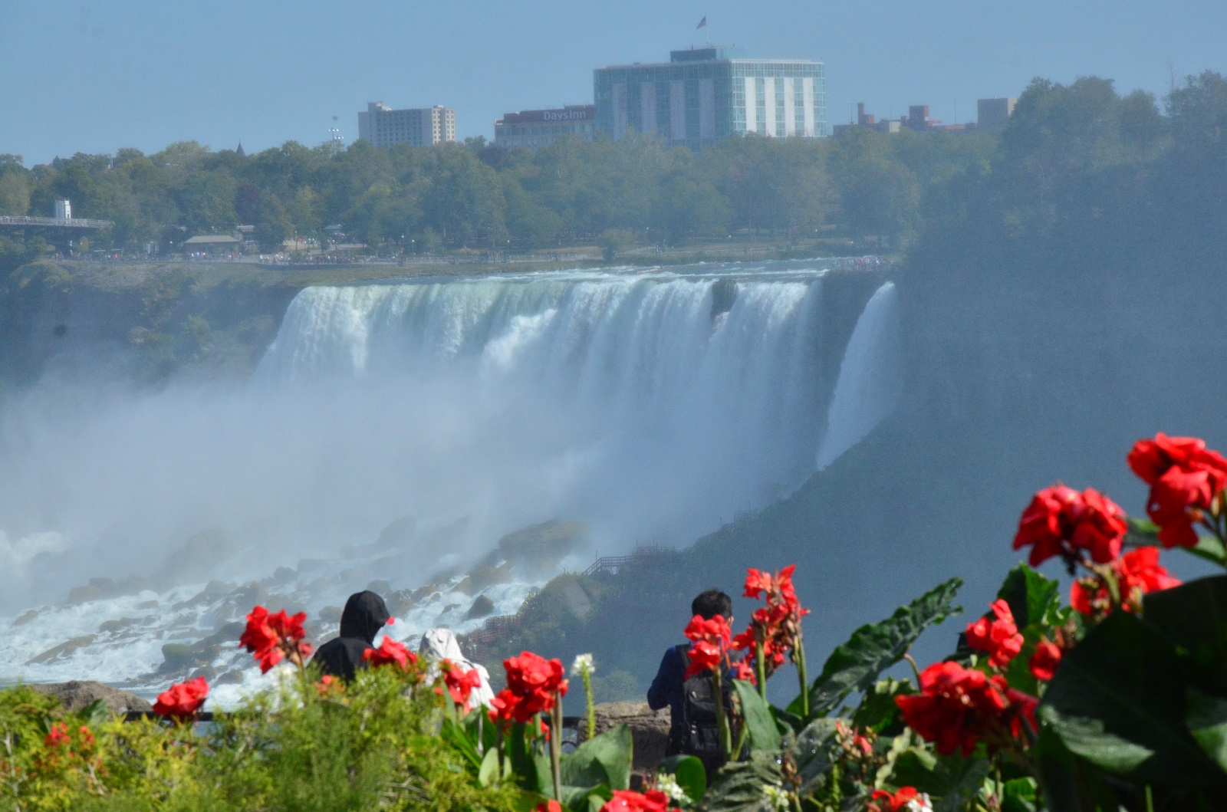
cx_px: 614
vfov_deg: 8.7
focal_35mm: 158
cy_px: 406
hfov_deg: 13.1
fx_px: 5356
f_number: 10
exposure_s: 1/1600
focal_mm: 105
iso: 1000
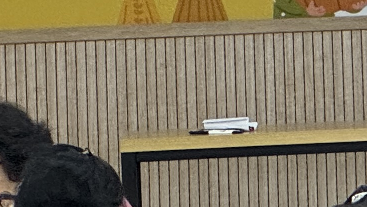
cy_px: -134
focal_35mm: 462
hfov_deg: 4.6
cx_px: 873
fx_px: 4497
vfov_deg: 2.6
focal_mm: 9
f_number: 2.8
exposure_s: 1/120
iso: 200
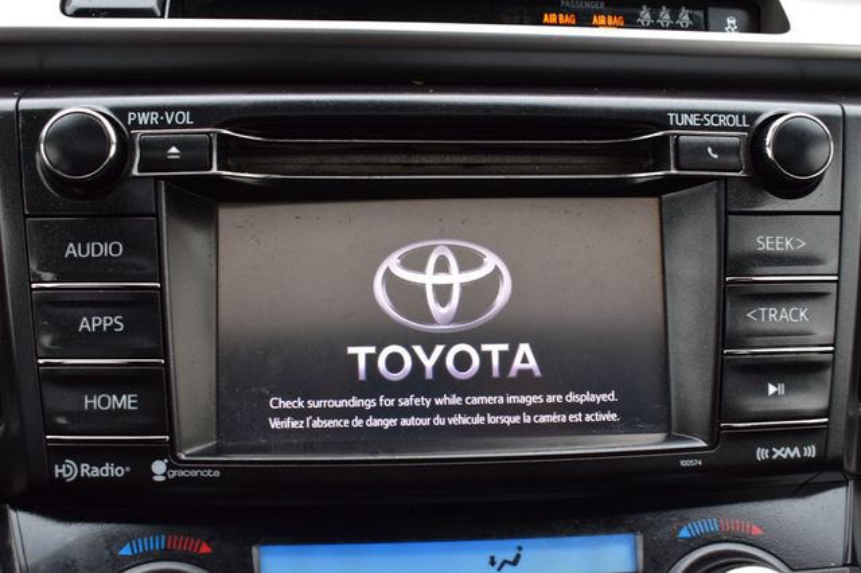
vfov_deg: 31.9
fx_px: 1004
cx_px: 430
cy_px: 286
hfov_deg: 46.4
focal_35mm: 42
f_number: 7.1
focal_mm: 28
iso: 400
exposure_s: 1/30
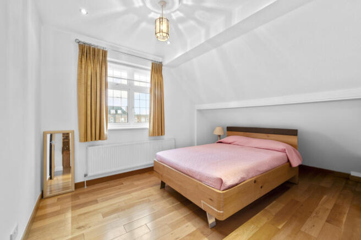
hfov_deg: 100.4
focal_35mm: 15
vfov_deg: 77.2
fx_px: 150
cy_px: 120
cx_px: 180
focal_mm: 15
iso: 200
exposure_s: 2
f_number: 16
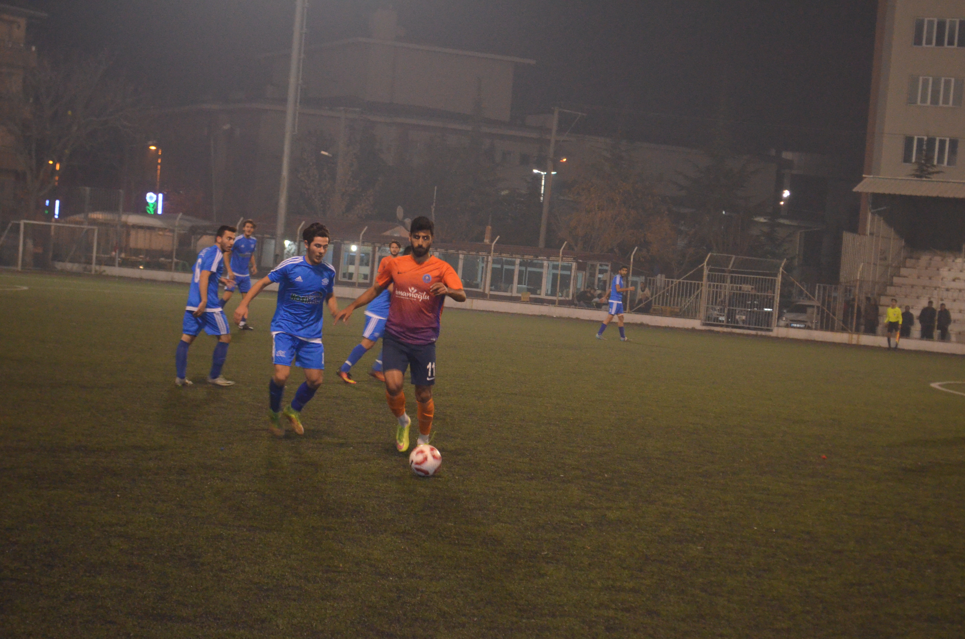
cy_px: 320
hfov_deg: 24.7
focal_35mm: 82
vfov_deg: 16.5
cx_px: 482
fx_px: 2207
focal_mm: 55
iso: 3200
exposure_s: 1/60
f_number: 5.6
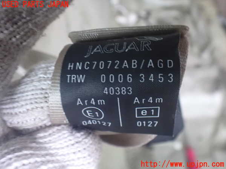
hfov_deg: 60.0
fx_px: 196
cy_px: 84
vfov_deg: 46.8
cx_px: 113
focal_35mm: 30
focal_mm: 5.4
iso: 1600
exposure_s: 1/30
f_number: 2.3
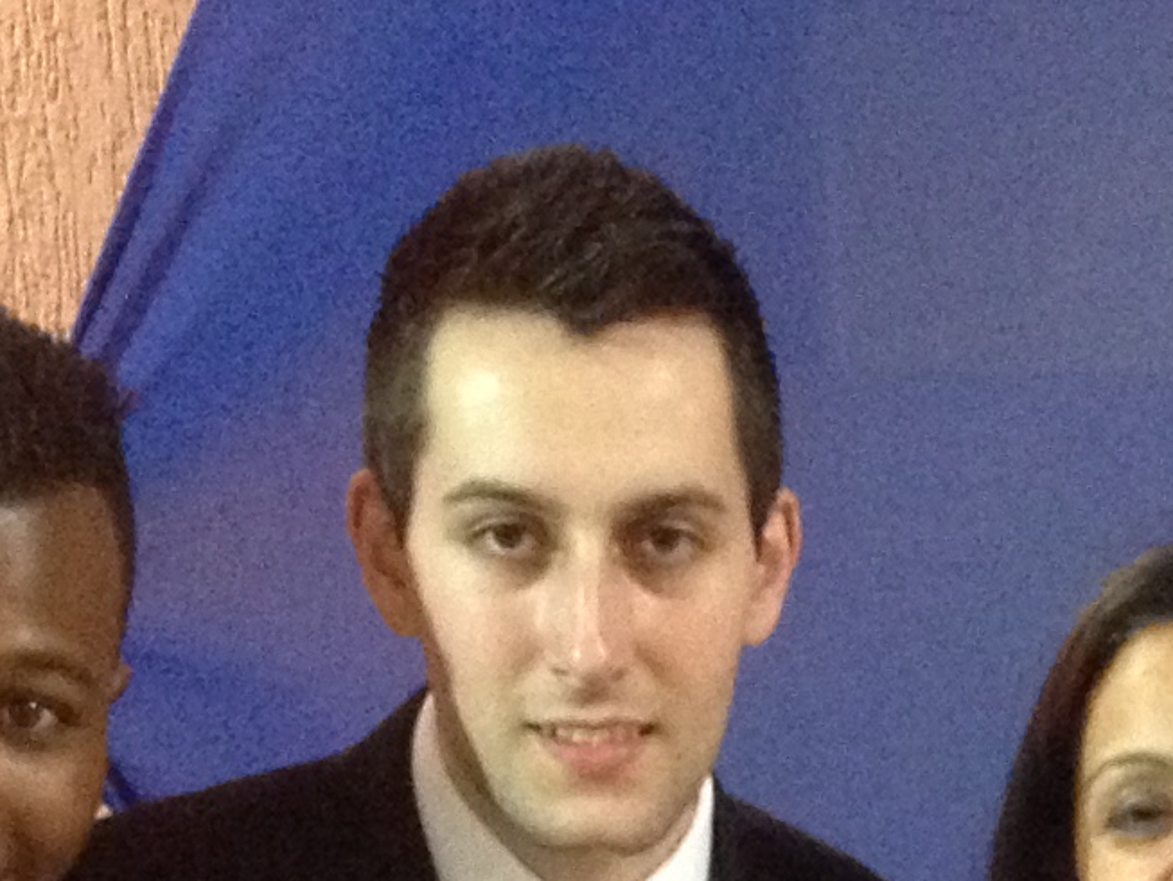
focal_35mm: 175
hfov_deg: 11.1
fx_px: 5931
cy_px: 2068
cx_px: 1315
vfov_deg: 7.9
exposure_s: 1/15
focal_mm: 4.28
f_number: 2.4
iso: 400
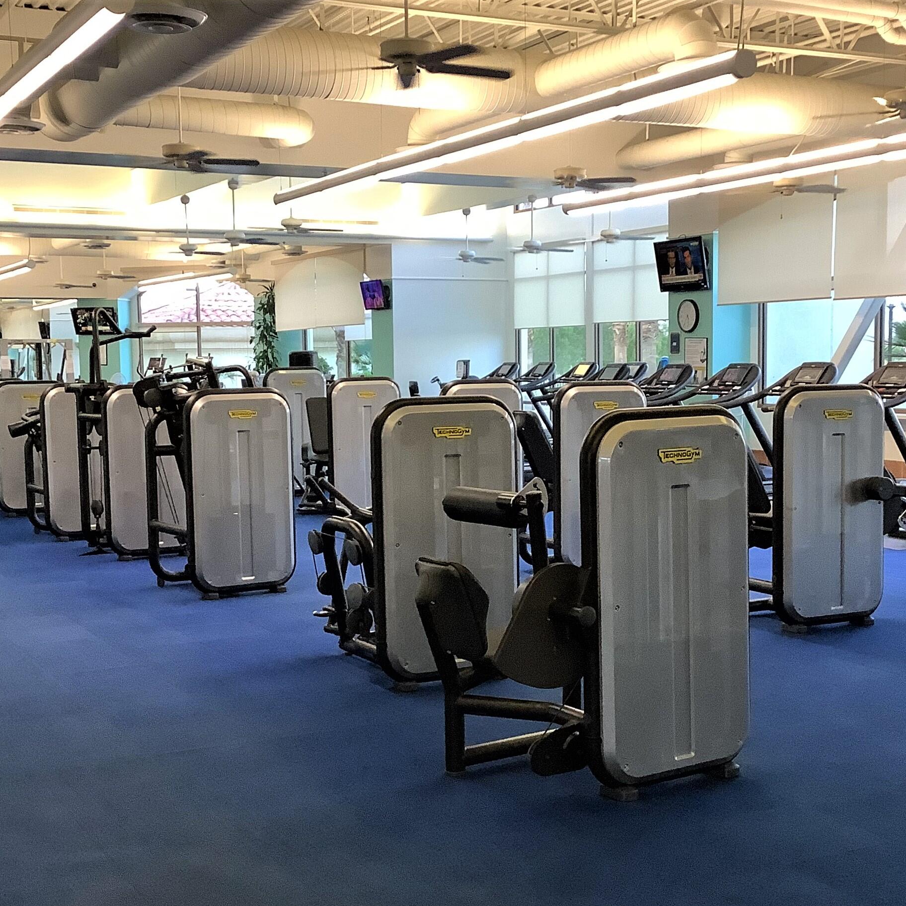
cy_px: 494
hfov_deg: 41.8
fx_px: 1184
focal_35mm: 40
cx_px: 510
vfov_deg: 41.8
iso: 200
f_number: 2.4
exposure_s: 1/60
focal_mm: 3.3
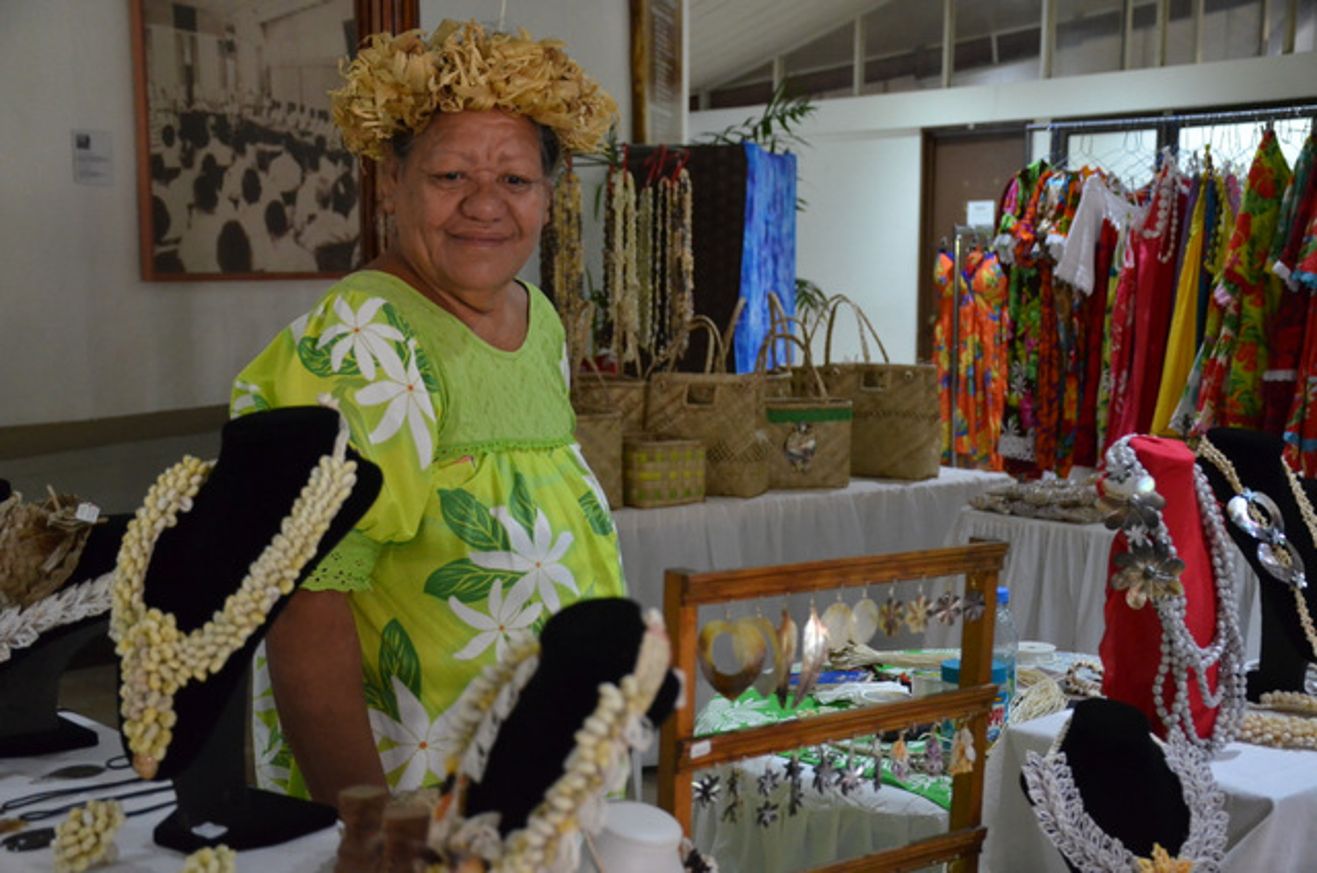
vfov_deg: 26.4
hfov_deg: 39.0
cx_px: 658
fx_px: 1862
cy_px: 436
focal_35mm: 51
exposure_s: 1/80
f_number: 4.5
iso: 2500
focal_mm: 34
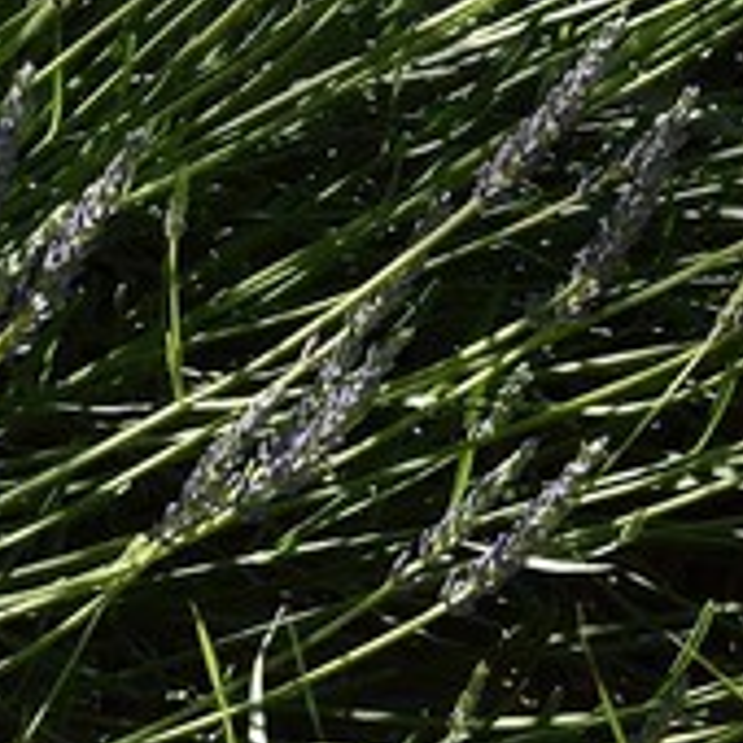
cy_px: -1416
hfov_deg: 1.2
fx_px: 35964
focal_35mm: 1481
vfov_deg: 1.2
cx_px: 1141
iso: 200
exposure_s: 1/160
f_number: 10
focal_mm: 185
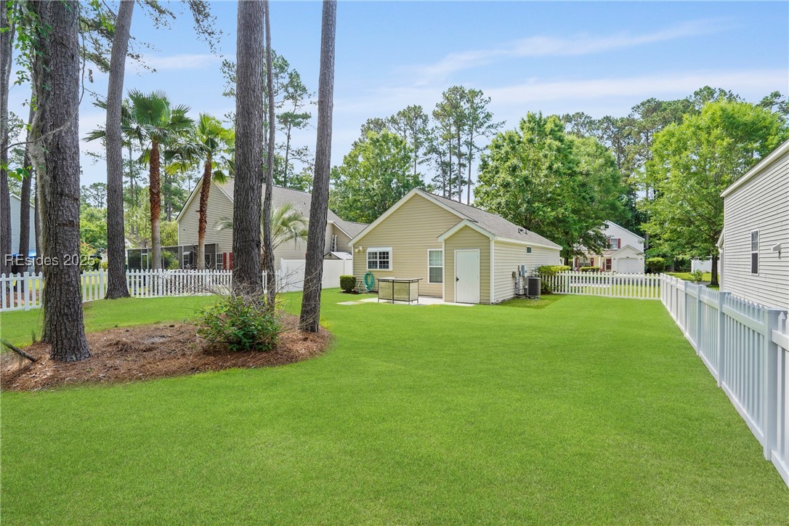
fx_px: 351
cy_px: 263
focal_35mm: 16
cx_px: 394
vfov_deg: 73.7
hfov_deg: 96.7
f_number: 9
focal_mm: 16
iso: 320
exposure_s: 1/100
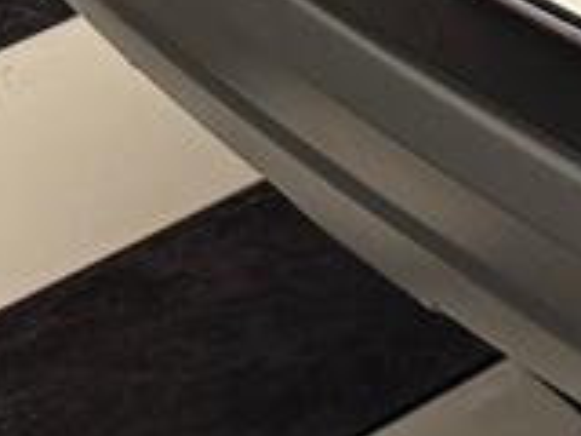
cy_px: -836
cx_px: 1954
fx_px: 3223
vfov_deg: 7.0
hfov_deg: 8.2
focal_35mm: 192
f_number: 1.78
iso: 125
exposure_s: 1/120
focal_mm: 6.76
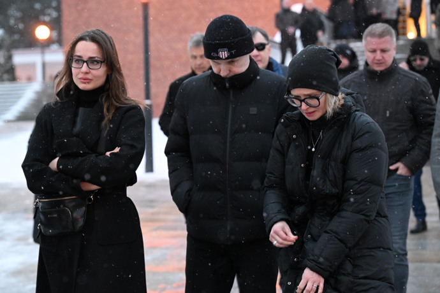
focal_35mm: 76
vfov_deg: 17.9
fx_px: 929
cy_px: 146
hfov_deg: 26.7
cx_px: 220
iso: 8000
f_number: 4
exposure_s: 1/320
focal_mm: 76
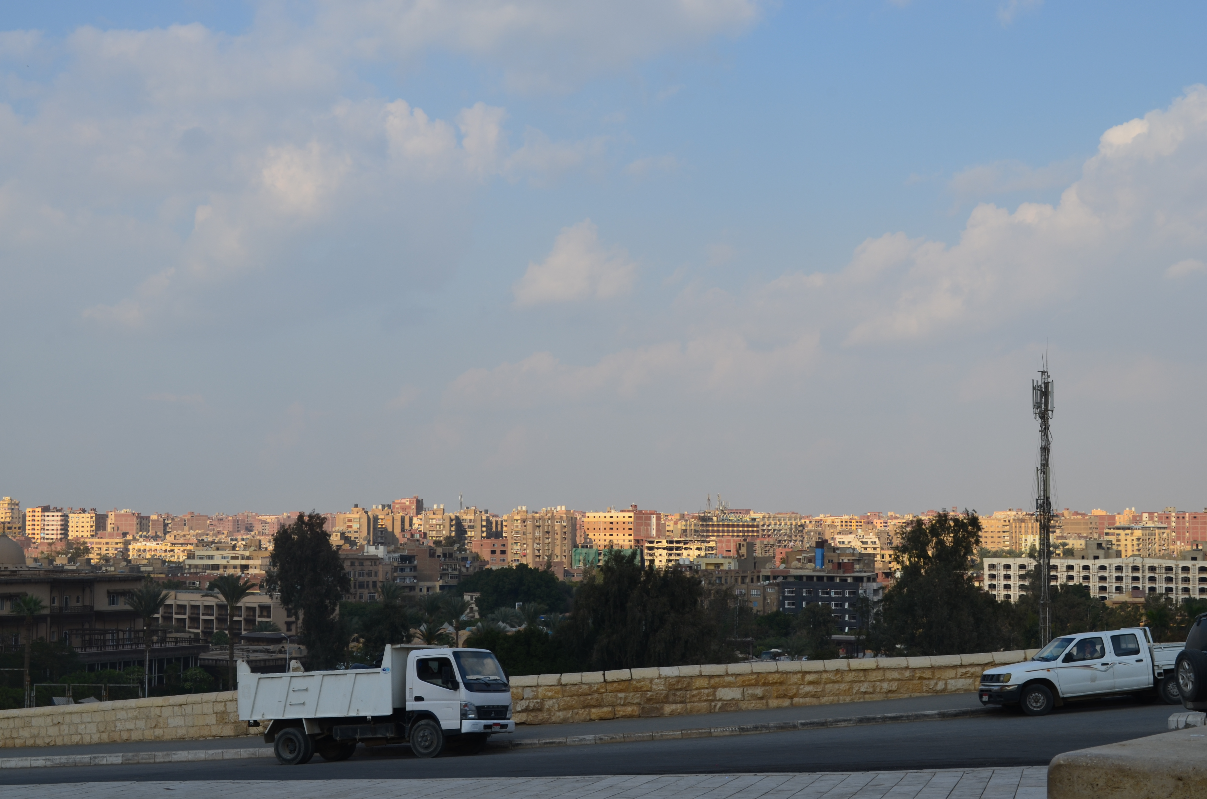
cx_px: 604
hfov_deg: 33.5
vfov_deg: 22.5
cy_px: 400
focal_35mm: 60
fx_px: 2007
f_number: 11
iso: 100
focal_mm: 40
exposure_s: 1/160
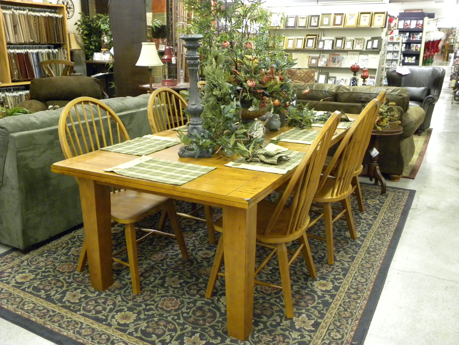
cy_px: 172
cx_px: 230
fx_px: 438
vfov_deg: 42.9
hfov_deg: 55.4
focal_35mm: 33
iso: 400
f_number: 2.8
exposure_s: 1/19.8
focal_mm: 5.9
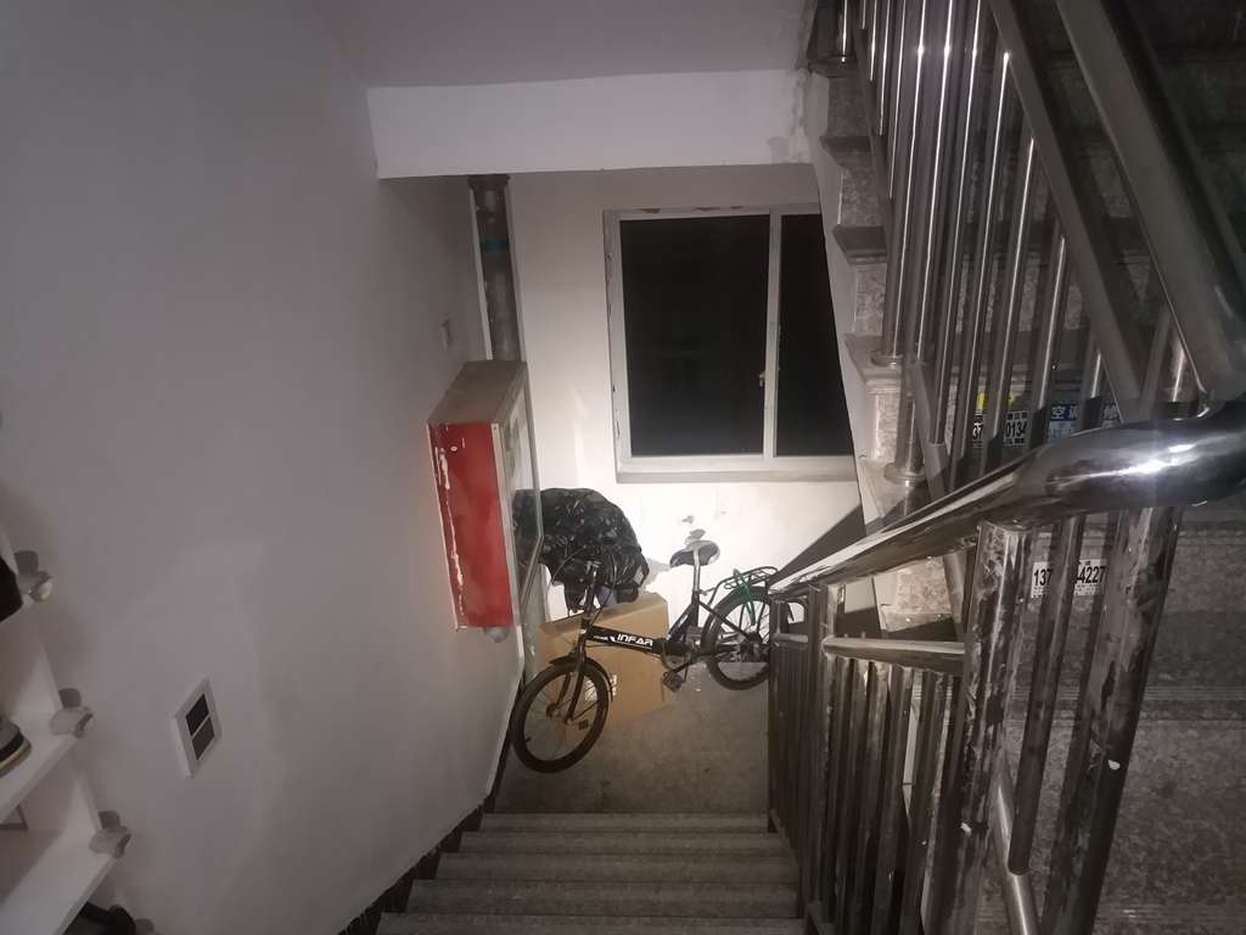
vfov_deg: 44.2
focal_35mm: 32
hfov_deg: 56.8
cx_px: 623
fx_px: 1152
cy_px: 468
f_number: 2
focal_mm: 4.5
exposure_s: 1/12
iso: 1426
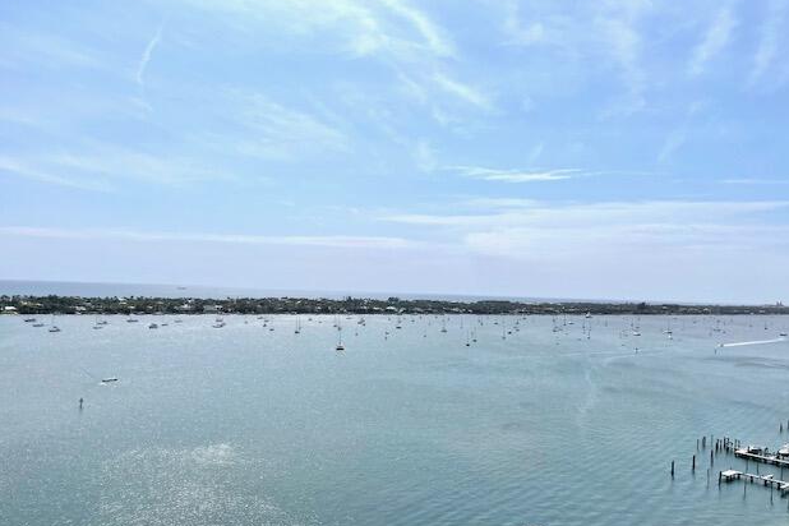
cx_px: 387
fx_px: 614
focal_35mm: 28
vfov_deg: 46.4
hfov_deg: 65.5
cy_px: 286
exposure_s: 1/10753
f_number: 1.6
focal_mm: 4.2
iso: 32
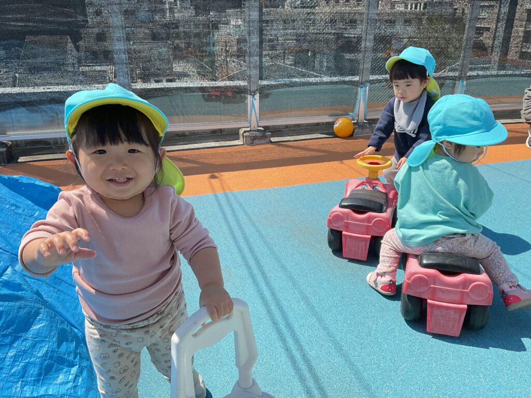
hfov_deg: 61.7
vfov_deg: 48.2
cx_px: 266
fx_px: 445
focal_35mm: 29
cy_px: 199
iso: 16
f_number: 1.8
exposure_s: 1/1675
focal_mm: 3
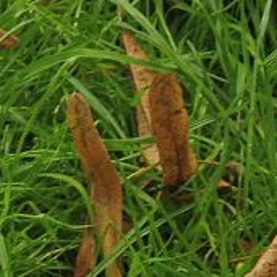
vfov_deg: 2.1
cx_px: -222
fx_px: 7388
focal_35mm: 816
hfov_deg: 2.1
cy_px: -117
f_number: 6.3
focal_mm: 27.6
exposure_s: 1/100
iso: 125
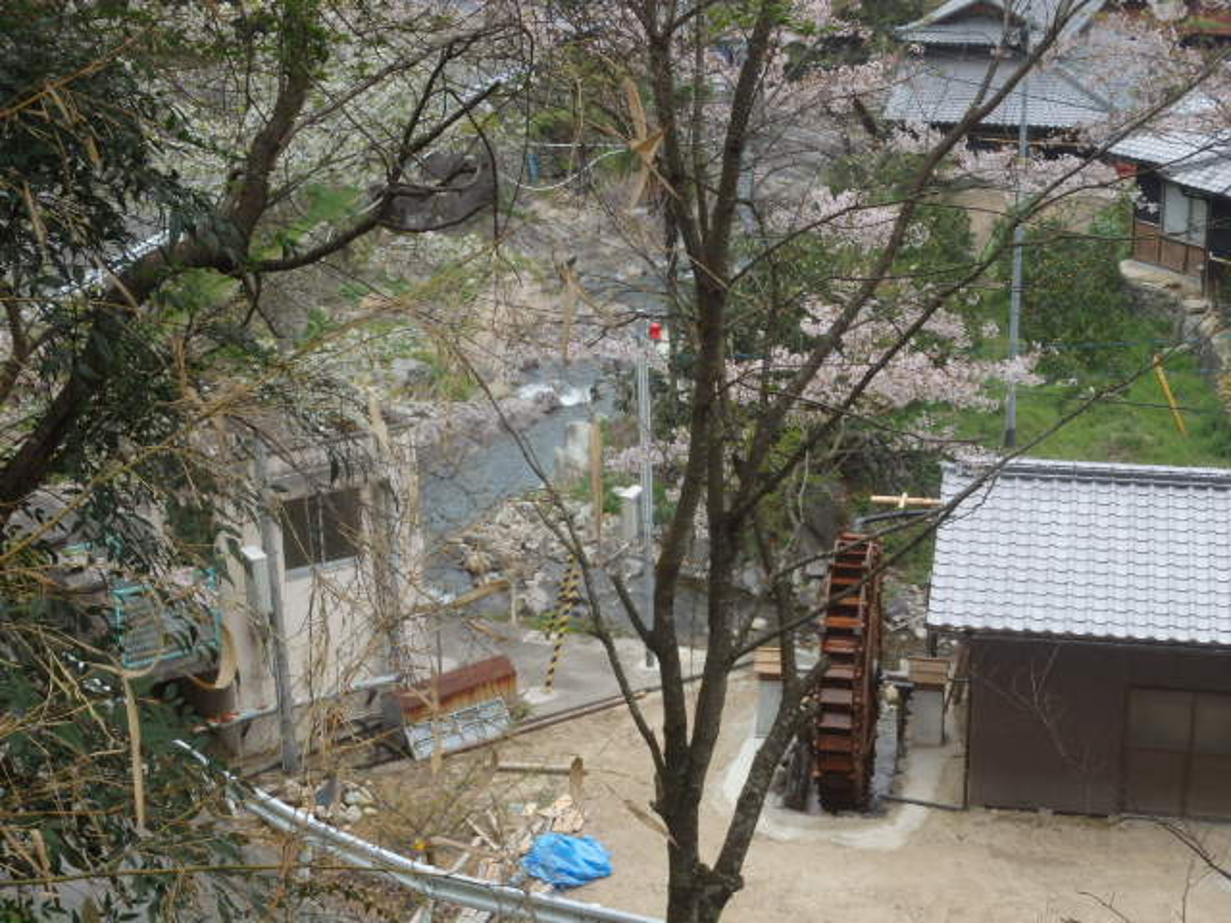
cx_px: 616
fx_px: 1991
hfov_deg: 34.3
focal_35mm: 56
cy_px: 462
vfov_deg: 26.1
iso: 200
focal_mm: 10
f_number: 5.1
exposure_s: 1/100
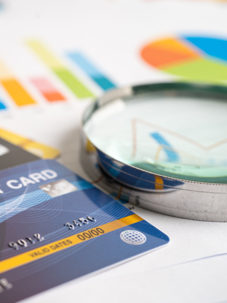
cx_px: 23
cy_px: 153
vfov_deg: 26.3
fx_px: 647
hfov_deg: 19.5
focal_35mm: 74
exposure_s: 1/80
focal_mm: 50
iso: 100
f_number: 5
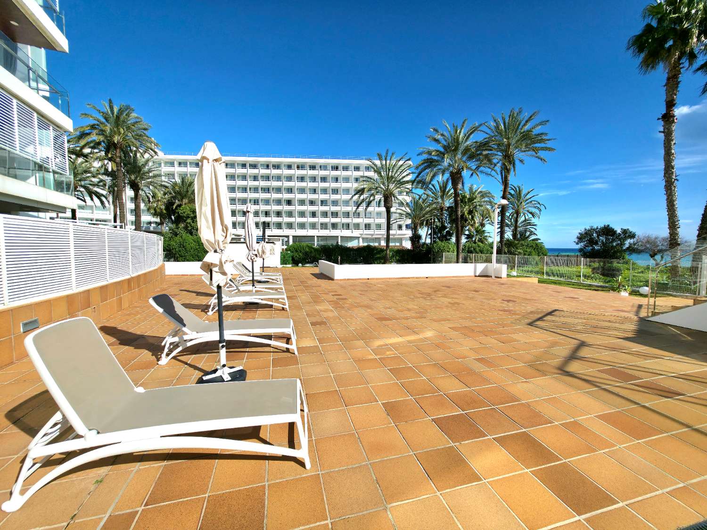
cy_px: 265
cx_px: 354
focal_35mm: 13
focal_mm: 2.2
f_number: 1.9
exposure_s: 1/2500
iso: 20
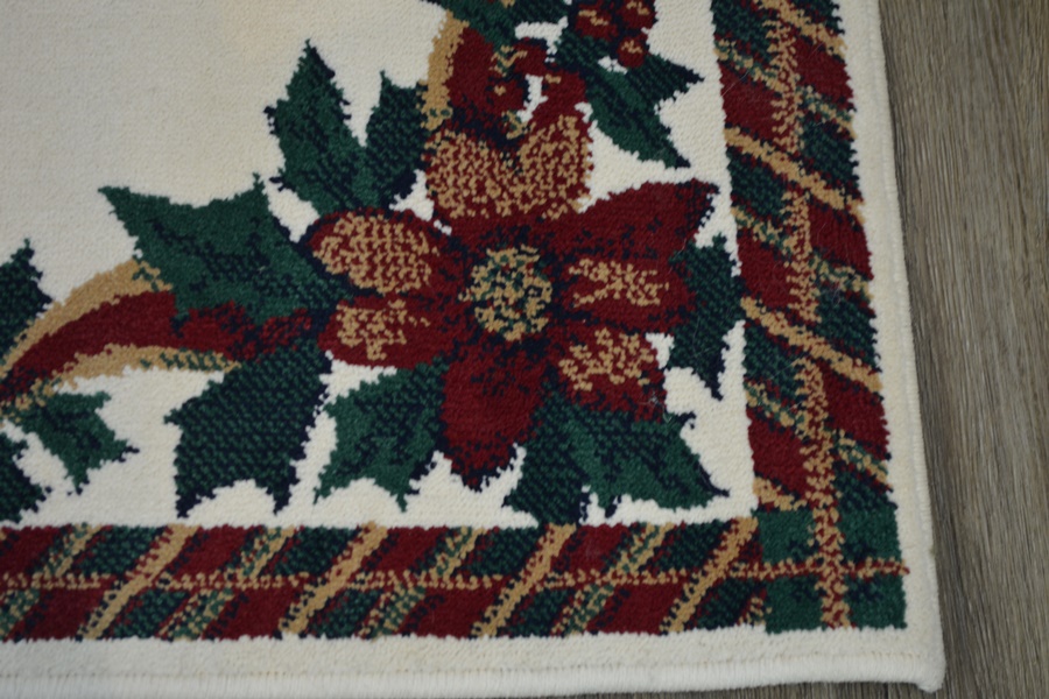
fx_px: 2098
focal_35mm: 72
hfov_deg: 28.1
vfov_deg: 18.9
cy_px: 350
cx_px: 524
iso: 720
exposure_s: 1/60
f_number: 5.3
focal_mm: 48
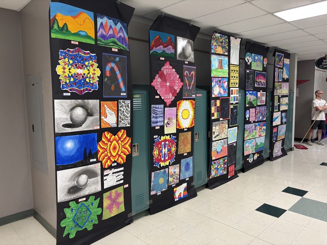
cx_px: 164
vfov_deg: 53.1
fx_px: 246
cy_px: 122
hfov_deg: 67.3
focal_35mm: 26
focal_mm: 5.96
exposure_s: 1/42
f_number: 1.6
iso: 160
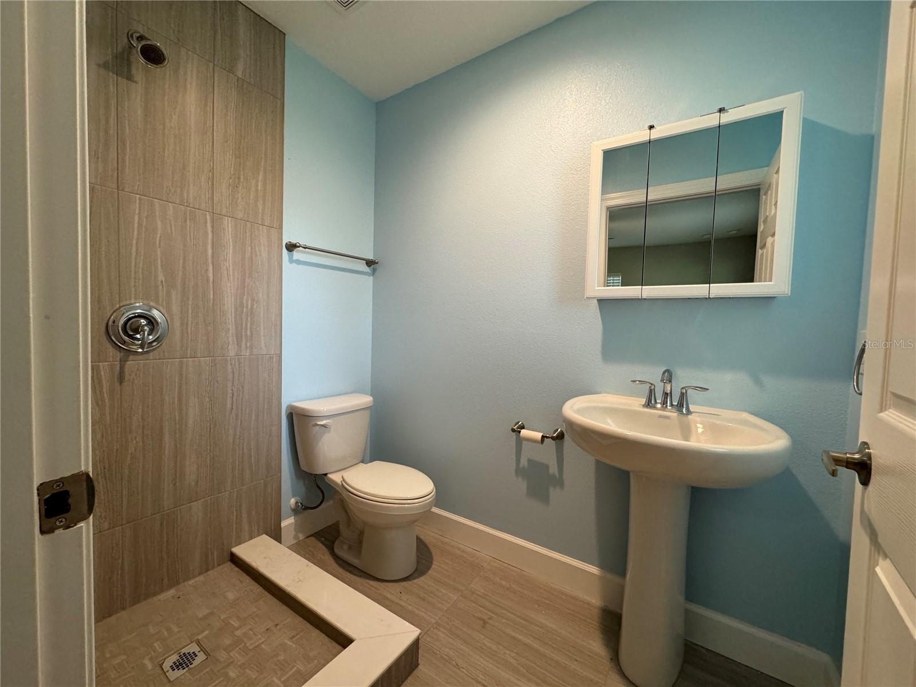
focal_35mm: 14
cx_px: 458
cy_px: 344
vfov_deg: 85.7
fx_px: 370
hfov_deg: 102.1
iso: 320
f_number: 2.2
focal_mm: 2.22
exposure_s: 1/120
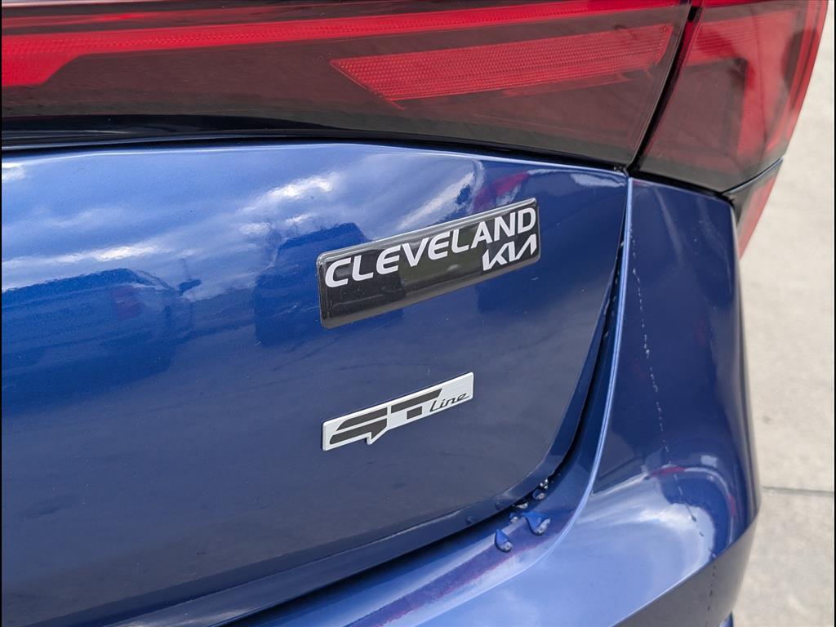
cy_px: 314
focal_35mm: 49
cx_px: 418
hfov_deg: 38.9
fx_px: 1183
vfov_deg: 29.7
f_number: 1.68
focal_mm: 6.9
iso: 97
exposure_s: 1/476
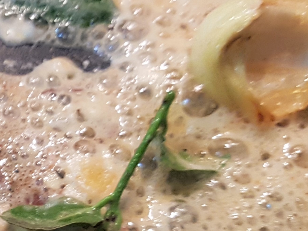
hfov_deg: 21.3
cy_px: 180
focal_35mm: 80
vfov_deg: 18.3
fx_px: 712
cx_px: -130
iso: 160
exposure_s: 1/25
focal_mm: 4.2
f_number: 1.7
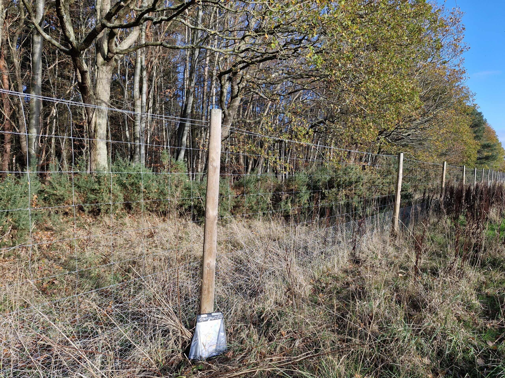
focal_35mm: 23
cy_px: 189
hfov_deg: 73.9
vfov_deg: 58.9
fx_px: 336
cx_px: 252
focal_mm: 5.54
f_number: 1.8
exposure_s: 1/552
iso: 50
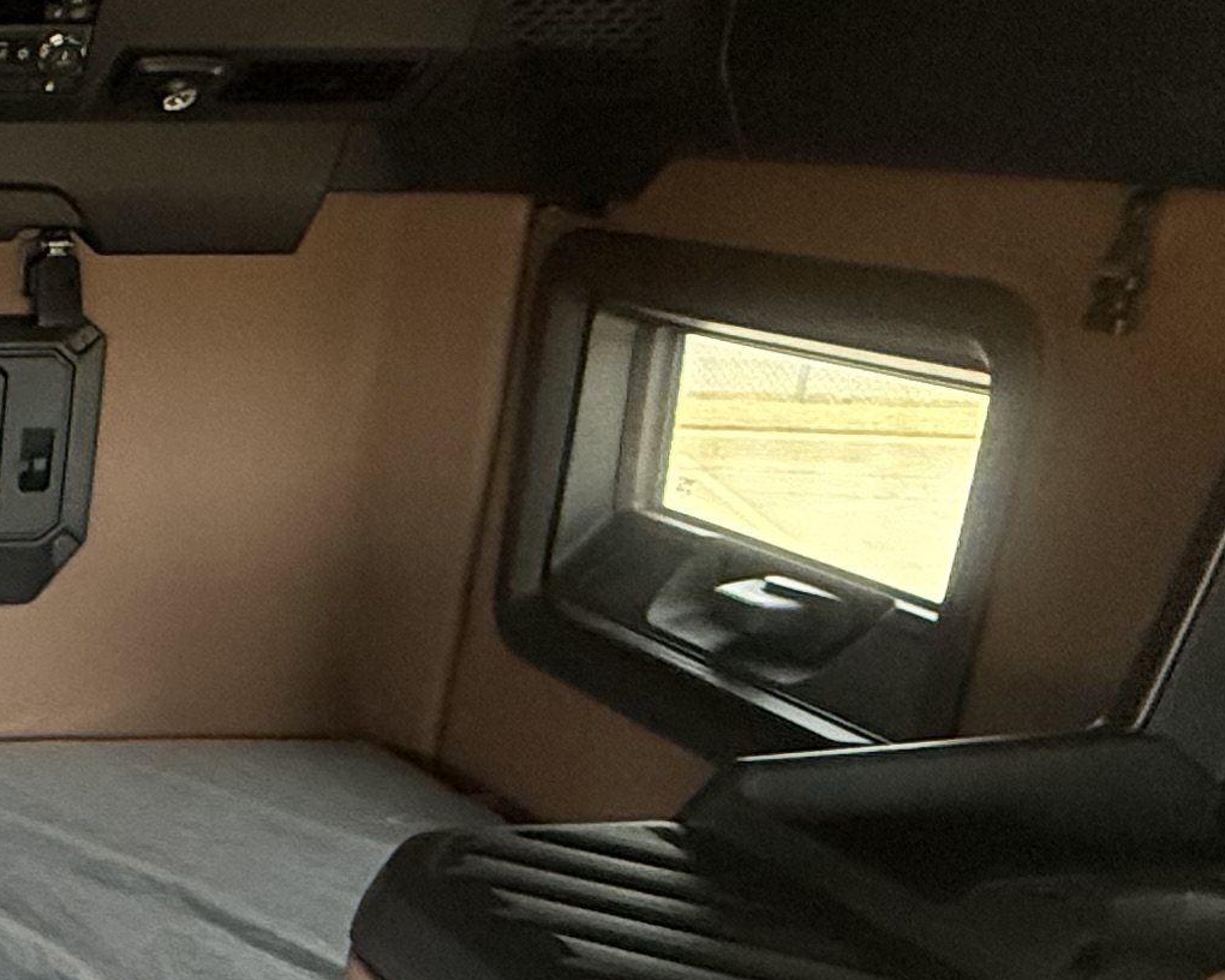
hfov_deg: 27.1
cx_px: -497
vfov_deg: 27.5
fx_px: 1958
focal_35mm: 54
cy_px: 795
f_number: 2.2
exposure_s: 1/60
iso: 500
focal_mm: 2.22
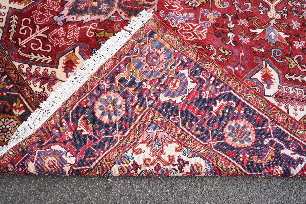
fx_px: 306
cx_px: 153
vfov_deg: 36.9
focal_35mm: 36
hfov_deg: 53.1
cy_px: 102
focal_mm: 36
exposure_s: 1/80
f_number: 5
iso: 200
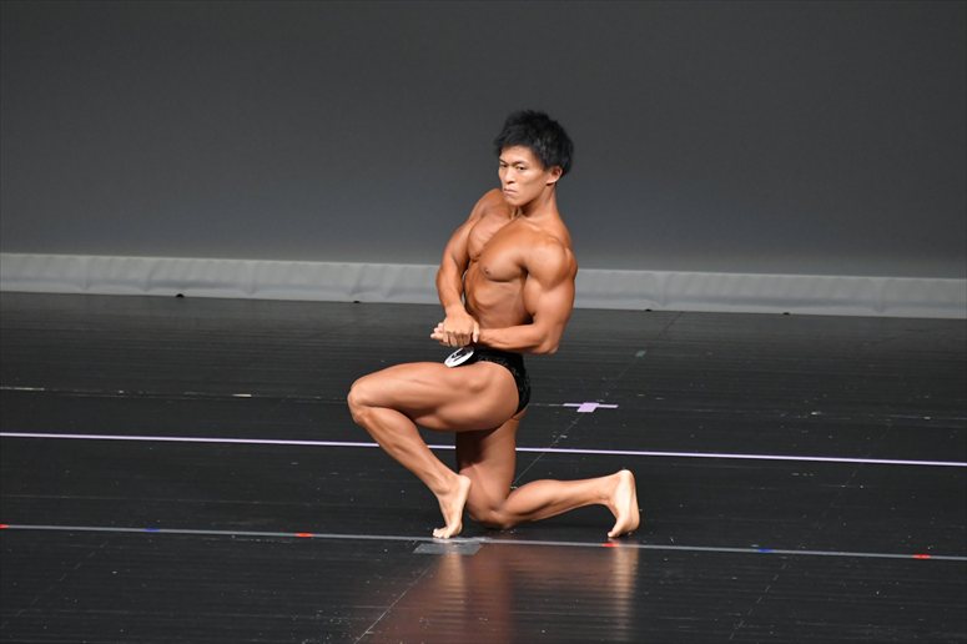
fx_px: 10068
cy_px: 322
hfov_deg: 5.5
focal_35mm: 375
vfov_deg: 3.7
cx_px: 484
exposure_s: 1/400
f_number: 5.6
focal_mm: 250
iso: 4000
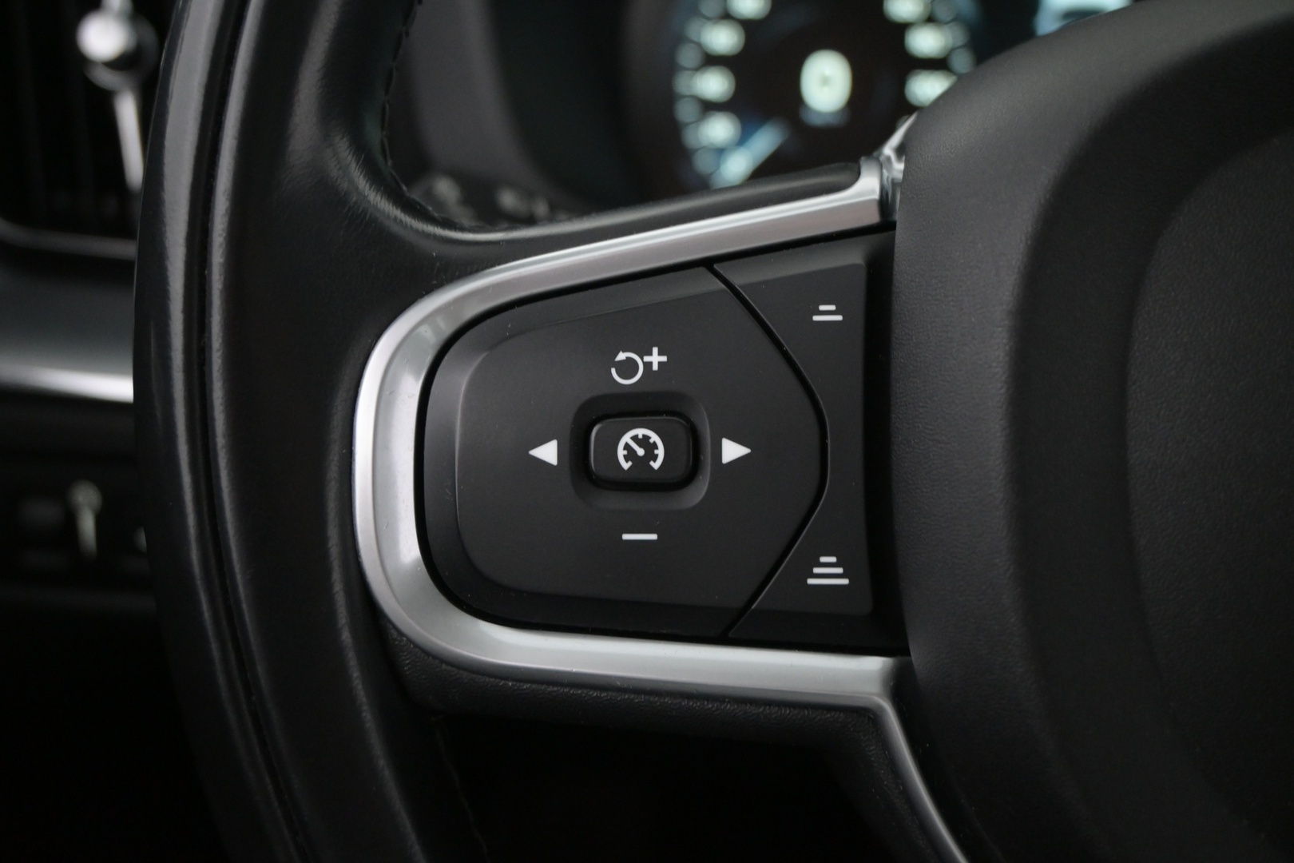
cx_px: 647
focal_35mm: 38
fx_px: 1348
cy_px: 432
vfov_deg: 35.5
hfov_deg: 51.3
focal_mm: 25
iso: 2500
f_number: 4.2
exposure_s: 1/50
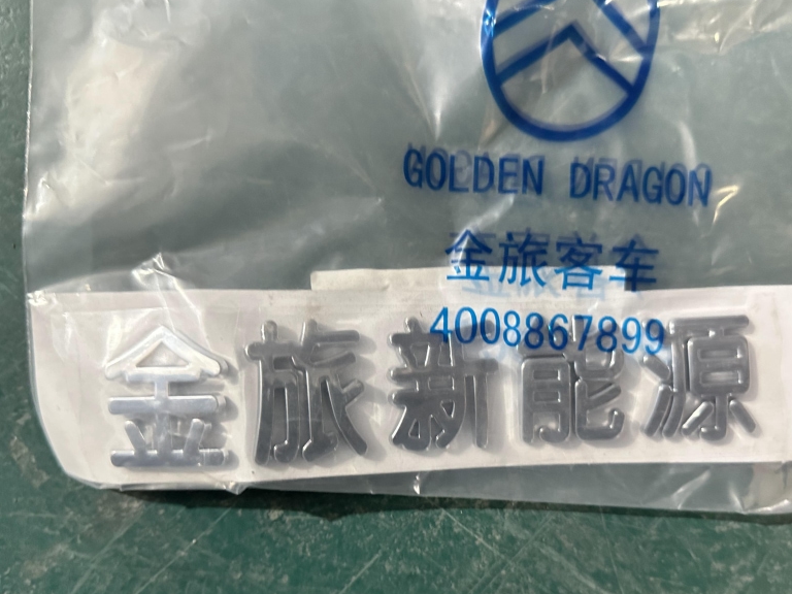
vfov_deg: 45.2
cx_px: 419
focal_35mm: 31
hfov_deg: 58.3
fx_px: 709
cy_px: 362
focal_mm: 6.86
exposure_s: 1/50
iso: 800
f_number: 1.78
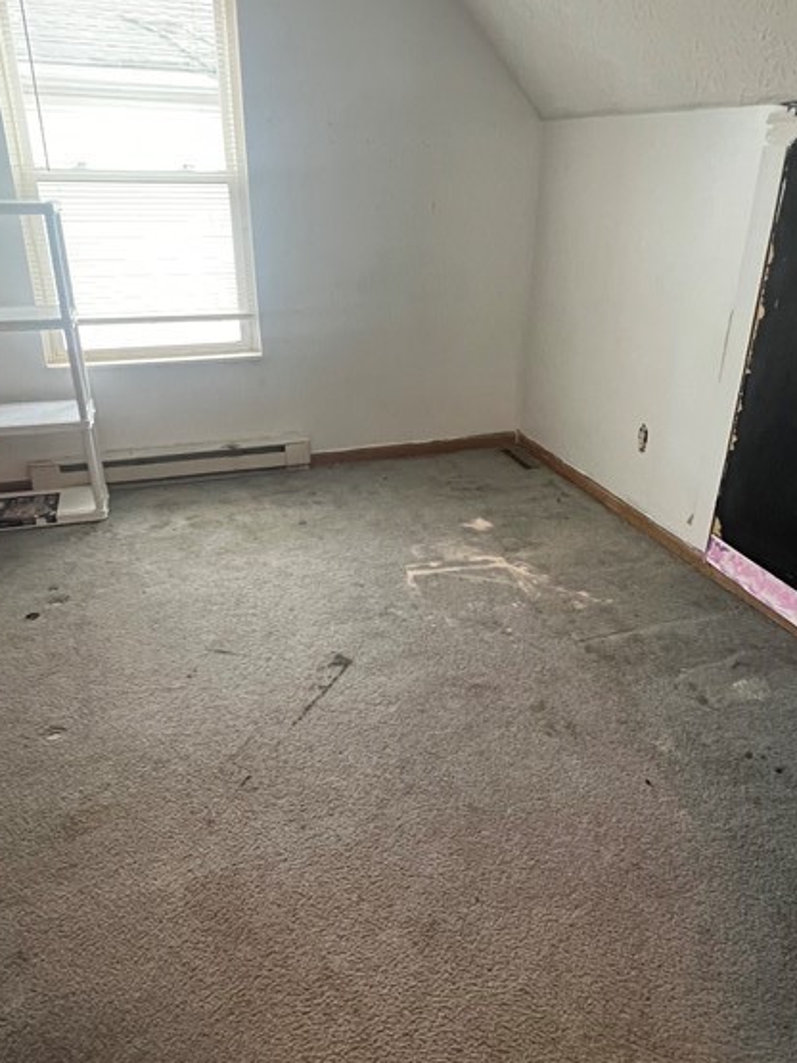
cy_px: 521
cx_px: 433
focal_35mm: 24
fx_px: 737
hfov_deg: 56.7
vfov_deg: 71.6
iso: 500
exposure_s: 1/60
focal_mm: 1.57
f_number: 1.8
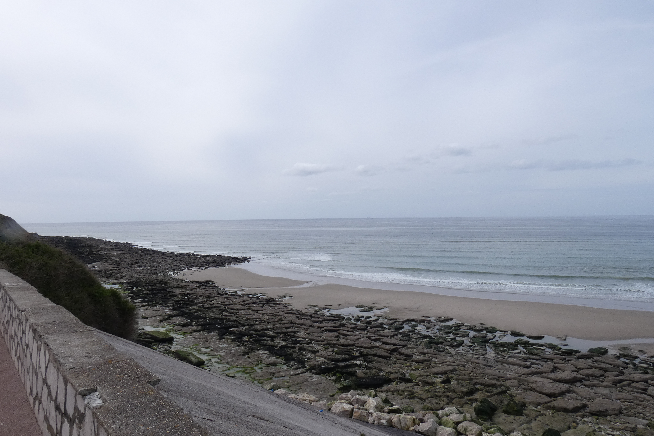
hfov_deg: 76.1
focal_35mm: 23
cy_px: 229
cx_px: 312
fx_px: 418
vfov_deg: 55.1
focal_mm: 3.6
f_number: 4
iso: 80
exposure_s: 1/800
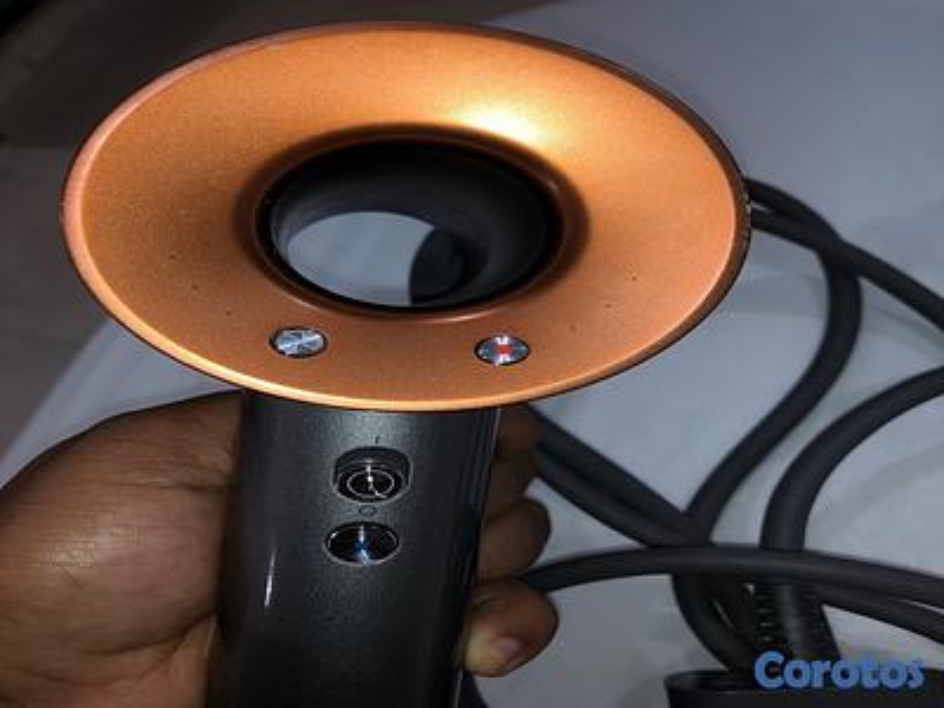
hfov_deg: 63.4
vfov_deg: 49.7
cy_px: 354
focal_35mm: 28
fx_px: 764
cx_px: 472
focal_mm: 4
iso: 20
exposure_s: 1/46
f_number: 1.8
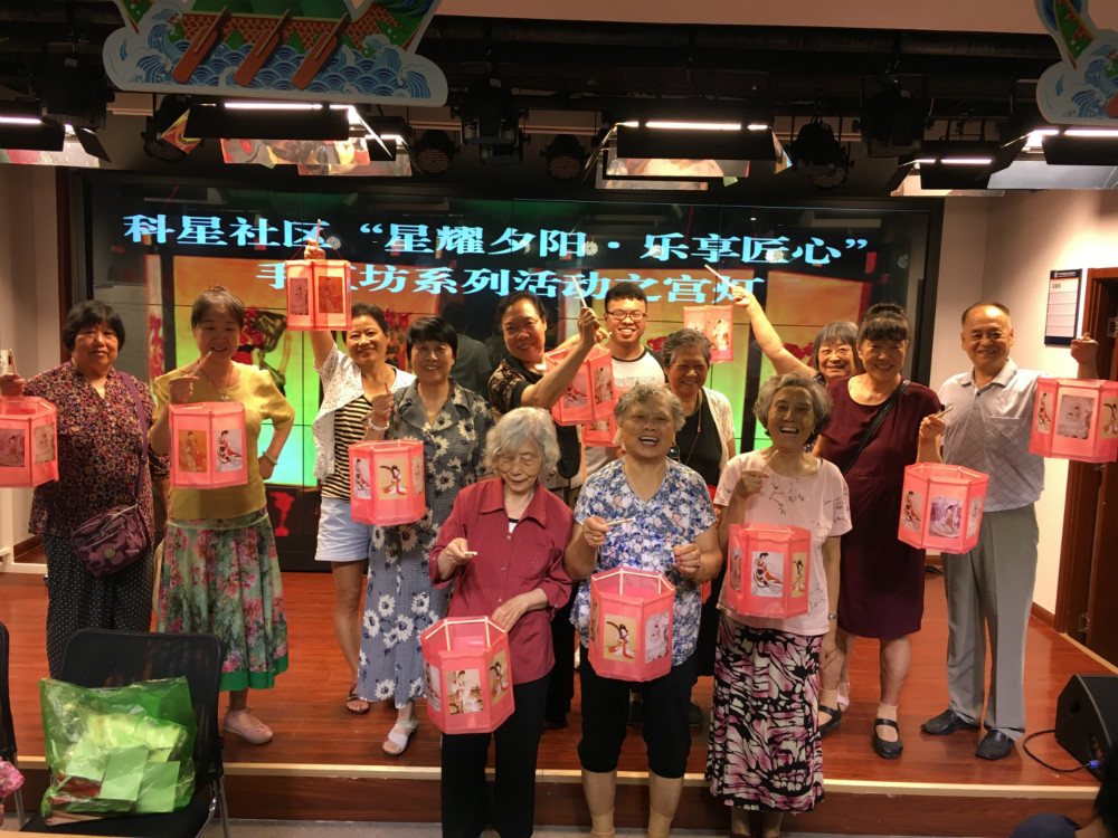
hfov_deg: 61.7
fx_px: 937
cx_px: 559
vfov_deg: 48.2
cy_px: 419
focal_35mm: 29
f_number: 2.2
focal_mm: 4.15
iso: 50
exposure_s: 1/33
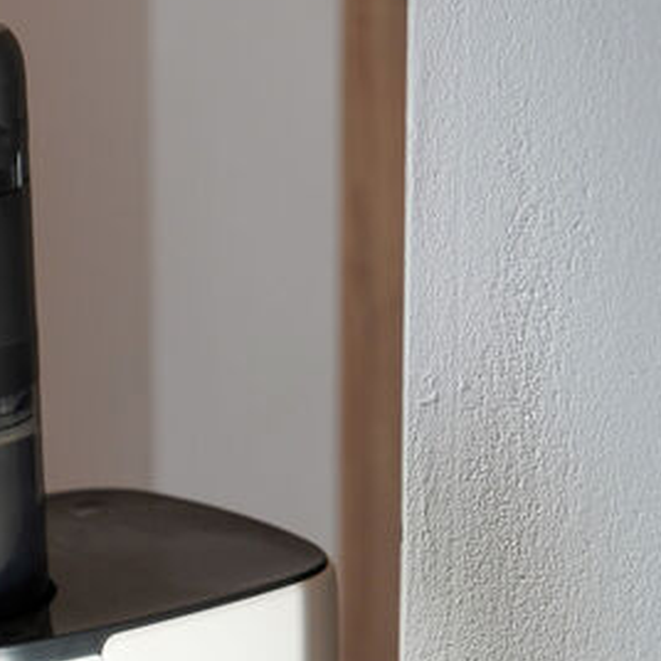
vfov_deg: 14.4
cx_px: -192
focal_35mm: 121
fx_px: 2614
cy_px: 464
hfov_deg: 13.9
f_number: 4
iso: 500
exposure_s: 1/125
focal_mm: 46
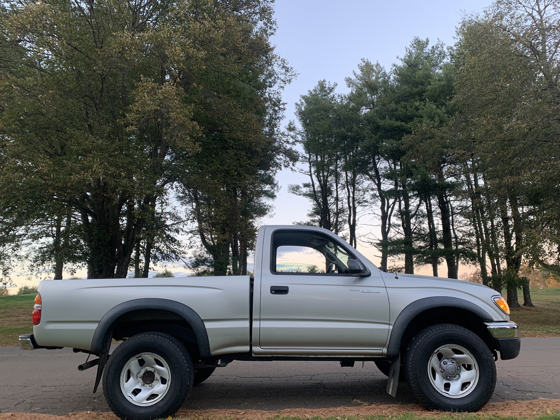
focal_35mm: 26
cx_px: 280
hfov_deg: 67.3
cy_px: 210
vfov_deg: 53.1
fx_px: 421
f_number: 1.8
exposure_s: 1/62
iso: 100
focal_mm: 4.25
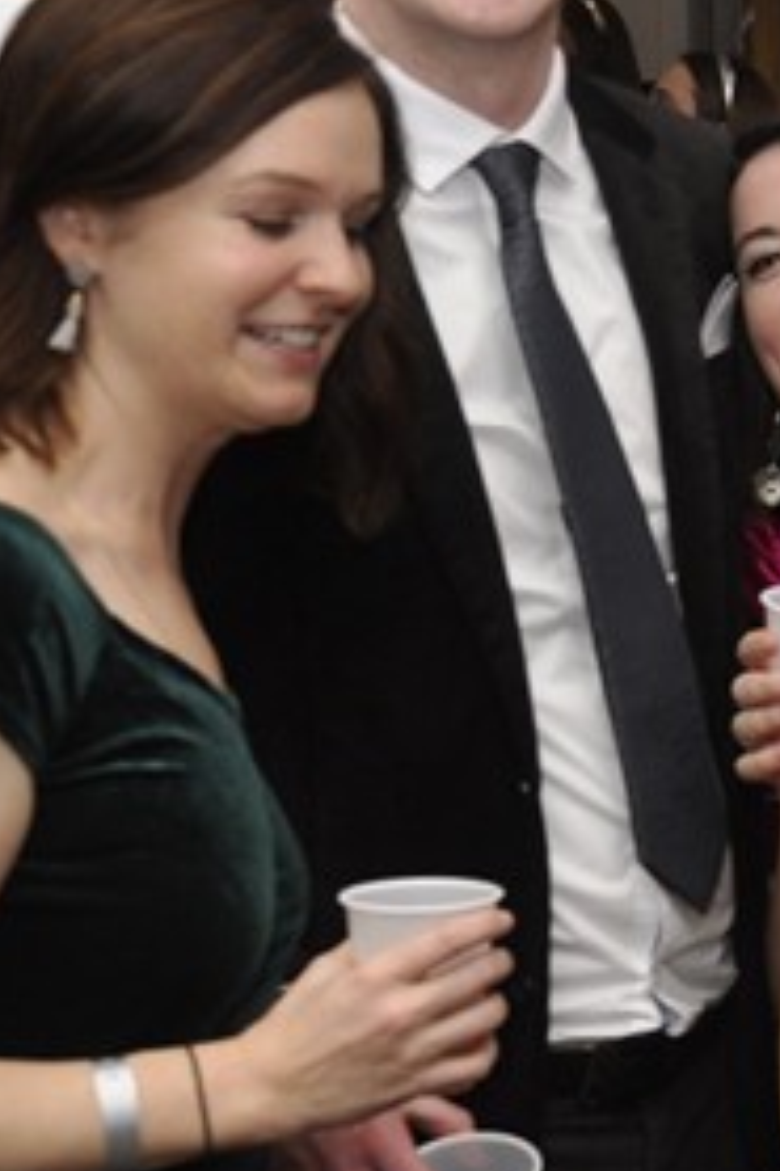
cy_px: 678
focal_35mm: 97
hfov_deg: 12.6
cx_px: 1484
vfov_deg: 21.0
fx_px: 3156
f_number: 5
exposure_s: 1/60
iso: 400
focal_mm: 18
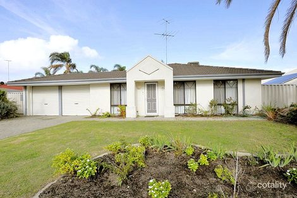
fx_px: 140
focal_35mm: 17
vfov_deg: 70.4
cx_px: 148
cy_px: 99
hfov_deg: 93.3
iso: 200
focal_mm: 17
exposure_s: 1/100
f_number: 16
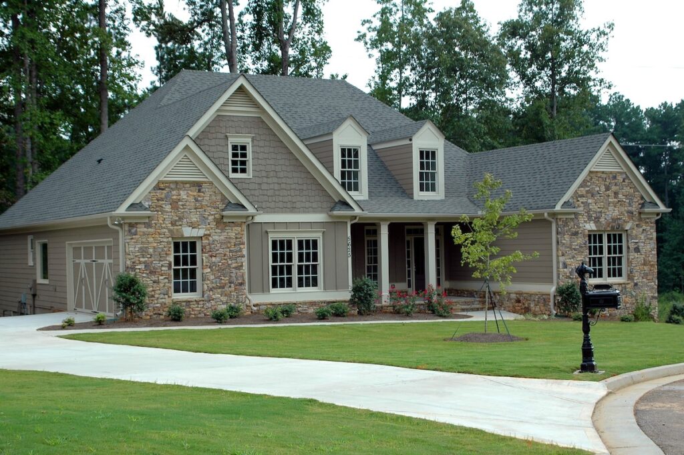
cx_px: 342
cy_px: 228
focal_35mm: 57
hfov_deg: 35.1
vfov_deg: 23.7
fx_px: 1082
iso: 200
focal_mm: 38
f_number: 8
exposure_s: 1/250
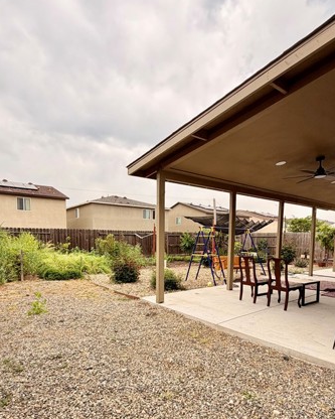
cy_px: 266
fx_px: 260
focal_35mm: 21
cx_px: 159
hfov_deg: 65.5
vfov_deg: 76.0
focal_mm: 2.22
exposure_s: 1/121
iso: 40
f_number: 2.2
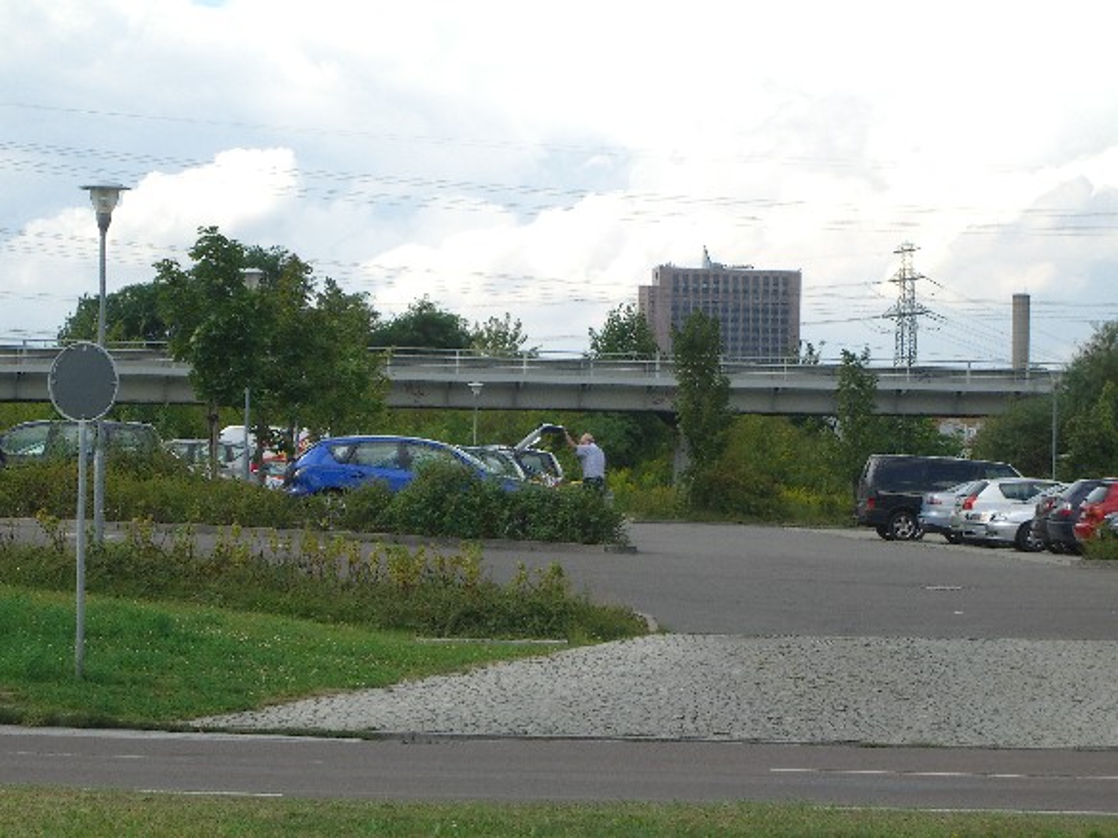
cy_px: 419
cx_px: 559
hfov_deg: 17.3
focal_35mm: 114
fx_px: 3681
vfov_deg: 13.0
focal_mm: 23.7
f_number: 5.1
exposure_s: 1/320
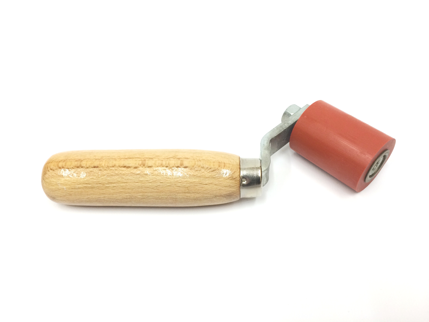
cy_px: 161
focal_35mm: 30
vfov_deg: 46.8
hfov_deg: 60.0
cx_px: 214
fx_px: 372
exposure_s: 1/40
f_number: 2.2
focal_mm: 4.12
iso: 50
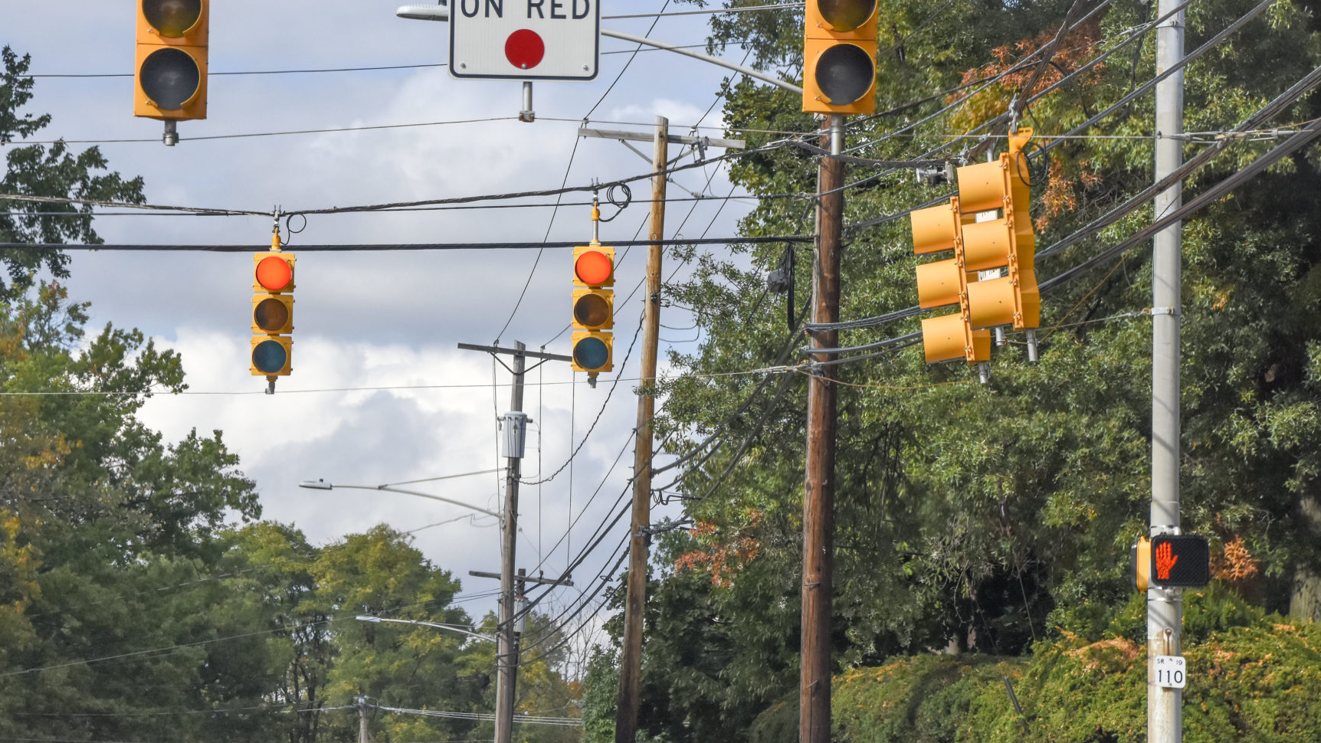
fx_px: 5745
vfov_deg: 7.4
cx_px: 588
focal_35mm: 164
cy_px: 257
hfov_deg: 13.1
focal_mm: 90
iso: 640
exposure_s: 1/800
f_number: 7.1
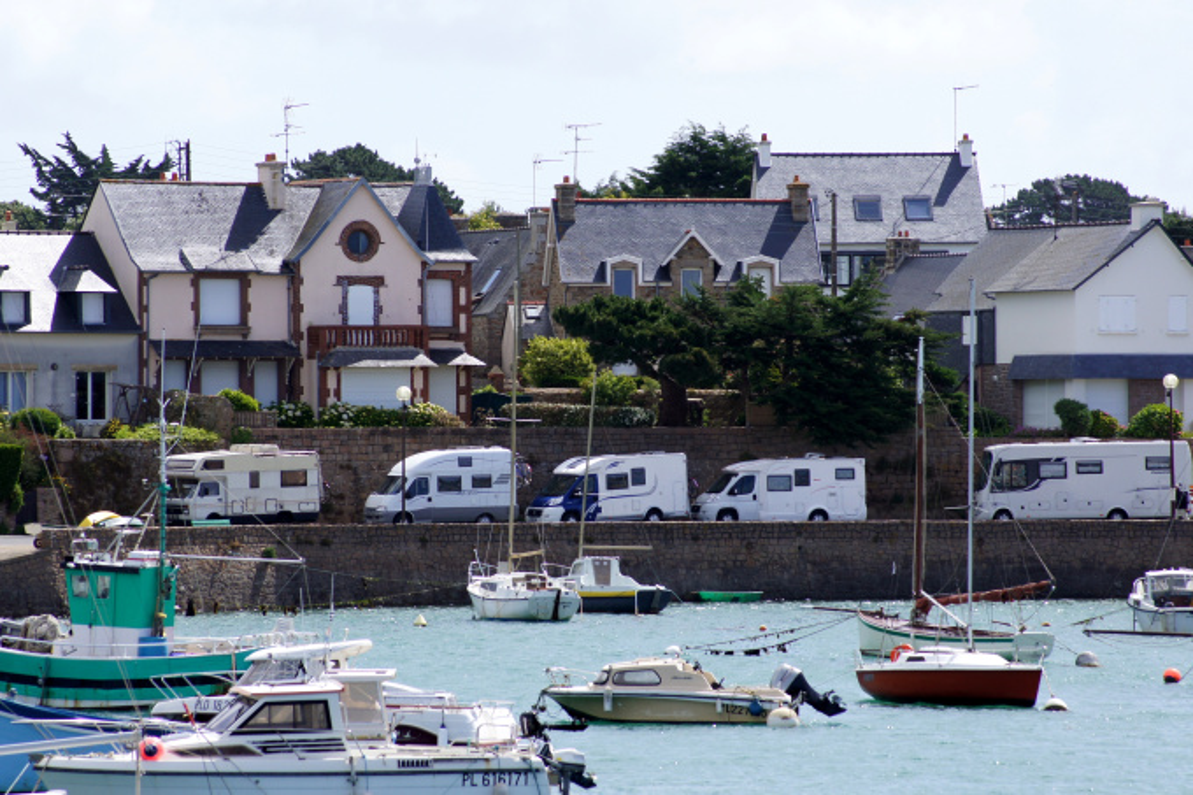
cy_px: 398
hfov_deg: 10.2
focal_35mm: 202
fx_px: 6709
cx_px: 596
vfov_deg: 6.8
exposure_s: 1/250
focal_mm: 135
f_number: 8
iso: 100
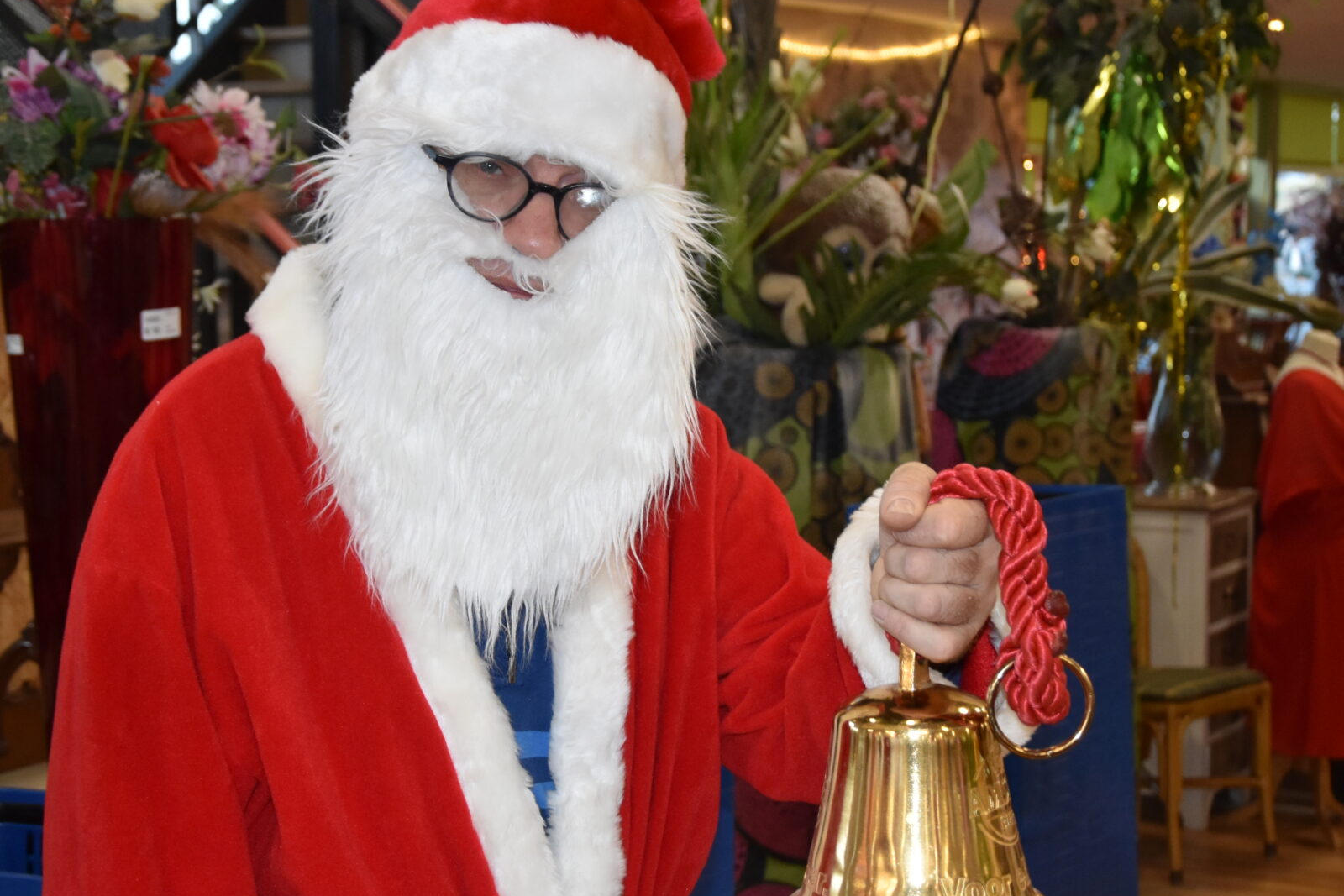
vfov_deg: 18.9
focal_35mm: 72
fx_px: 2688
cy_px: 533
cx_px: 699
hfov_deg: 28.1
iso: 1000
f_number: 4.2
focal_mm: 30
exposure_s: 1/60
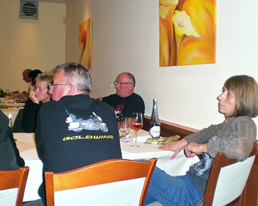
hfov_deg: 45.8
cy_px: 103
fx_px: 305
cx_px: 134
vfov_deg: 37.3
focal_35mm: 40
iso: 200
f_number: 3.1
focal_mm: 6.3
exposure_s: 1/60
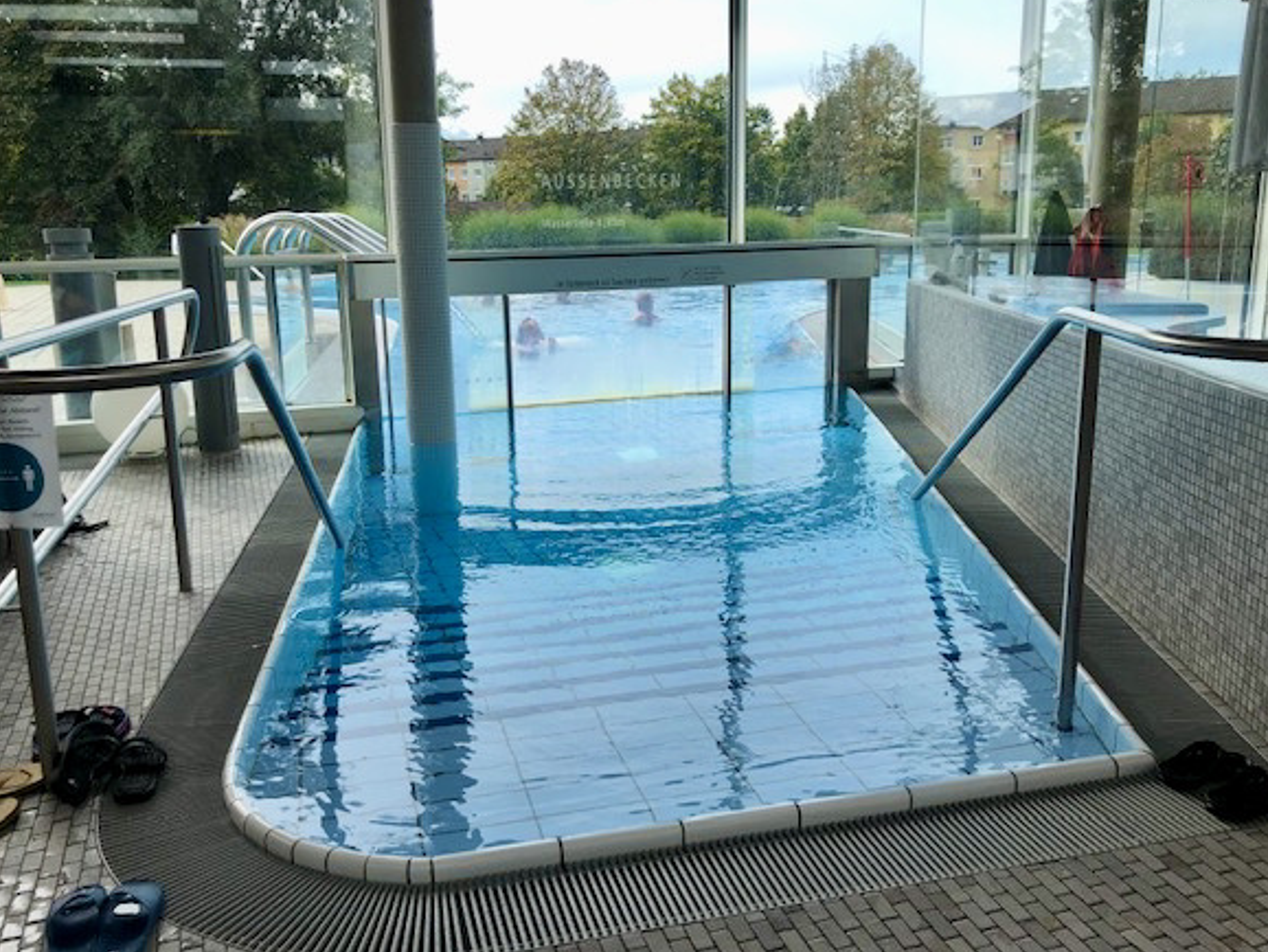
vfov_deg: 45.5
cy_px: 461
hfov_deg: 58.3
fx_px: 1136
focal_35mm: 31
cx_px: 612
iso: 20
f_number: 1.8
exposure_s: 1/685
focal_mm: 3.99
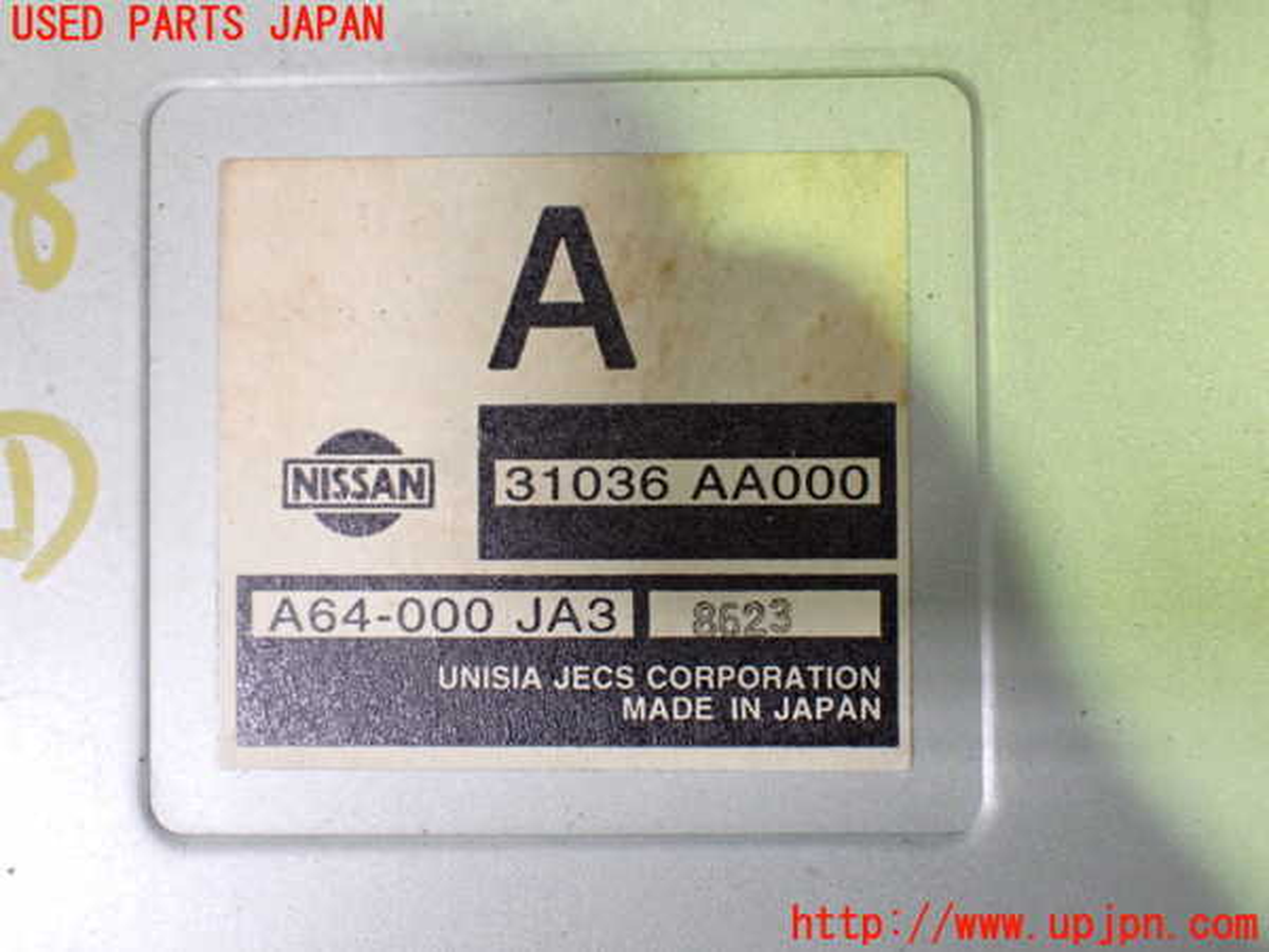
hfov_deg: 51.4
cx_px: 634
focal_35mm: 36
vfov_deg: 39.7
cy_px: 476
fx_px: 1320
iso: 800
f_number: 2.5
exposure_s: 1/50
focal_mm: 6.37
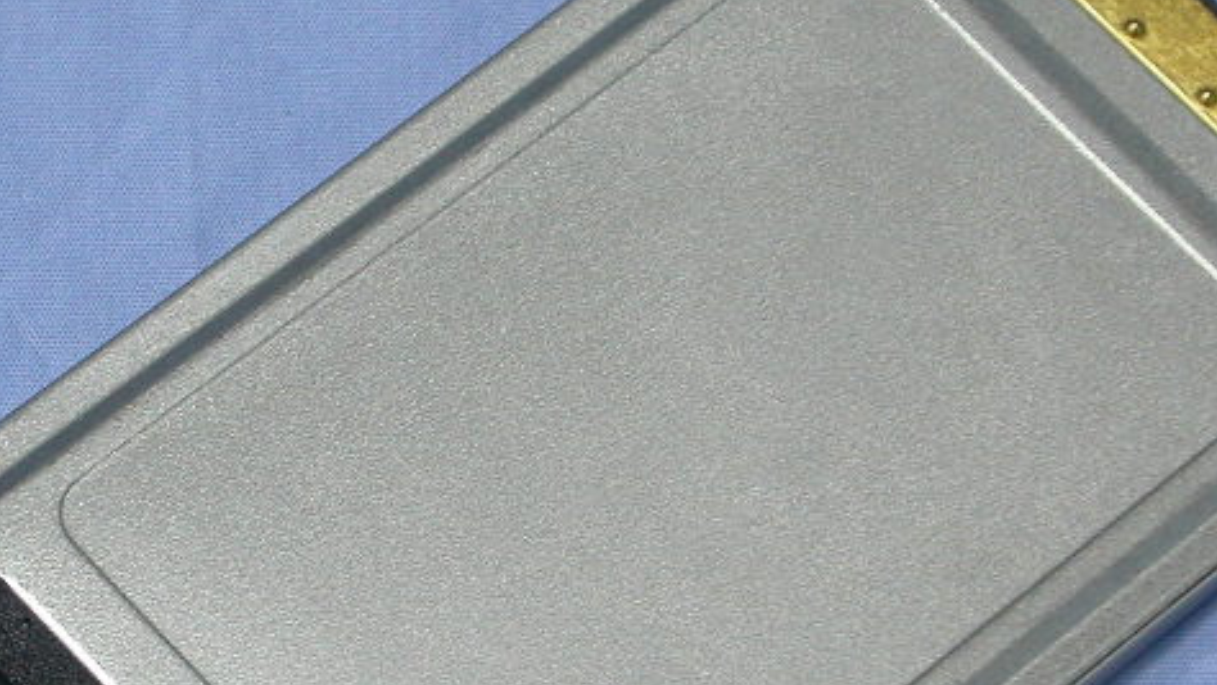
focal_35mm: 226
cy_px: 608
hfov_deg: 9.5
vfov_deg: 5.4
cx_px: 439
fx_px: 7295
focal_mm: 20
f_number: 3.9
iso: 100
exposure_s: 1/8.6
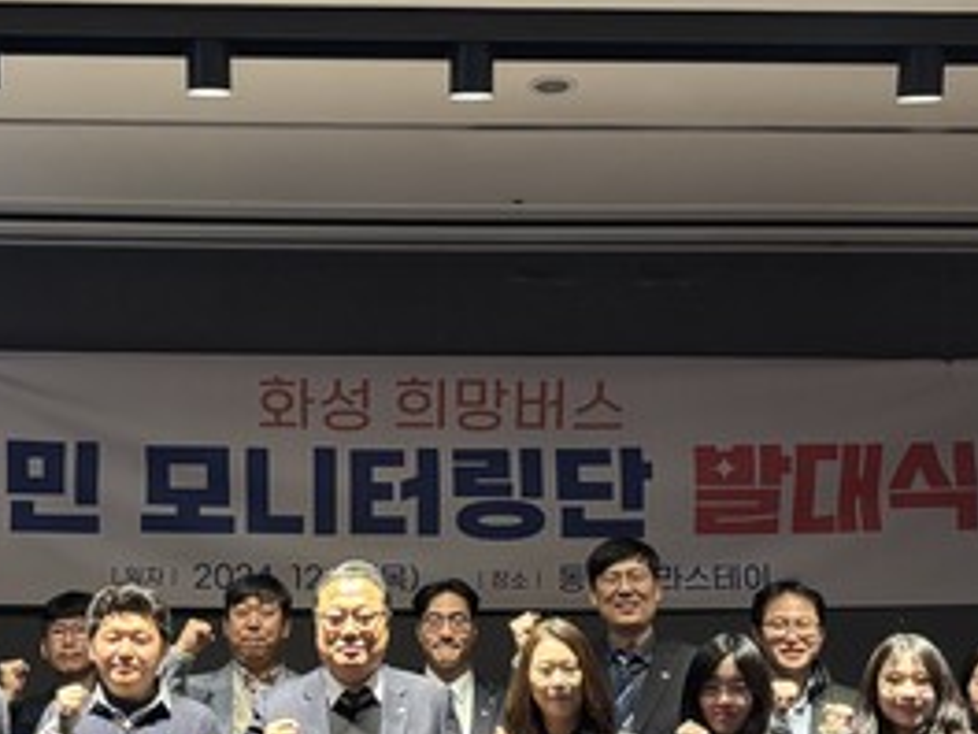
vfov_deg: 24.5
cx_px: 363
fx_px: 1667
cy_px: 552
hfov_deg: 32.5
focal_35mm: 59
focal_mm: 5.96
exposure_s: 1/60
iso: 500
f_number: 1.6
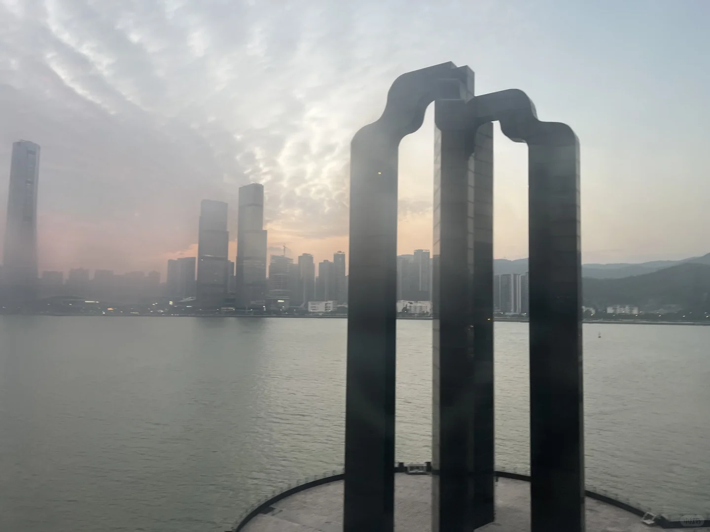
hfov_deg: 67.3
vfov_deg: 53.1
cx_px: 355
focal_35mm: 26
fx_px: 533
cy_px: 266
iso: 100
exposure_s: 1/121
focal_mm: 5.7
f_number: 1.5
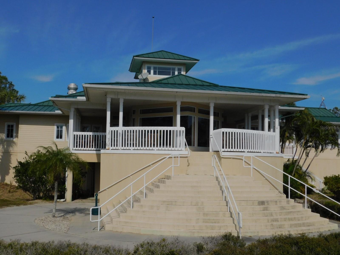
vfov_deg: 36.0
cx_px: 170
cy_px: 128
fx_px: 393
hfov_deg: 46.8
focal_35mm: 40
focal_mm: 7.1
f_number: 7.2
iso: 125
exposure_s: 1/1250
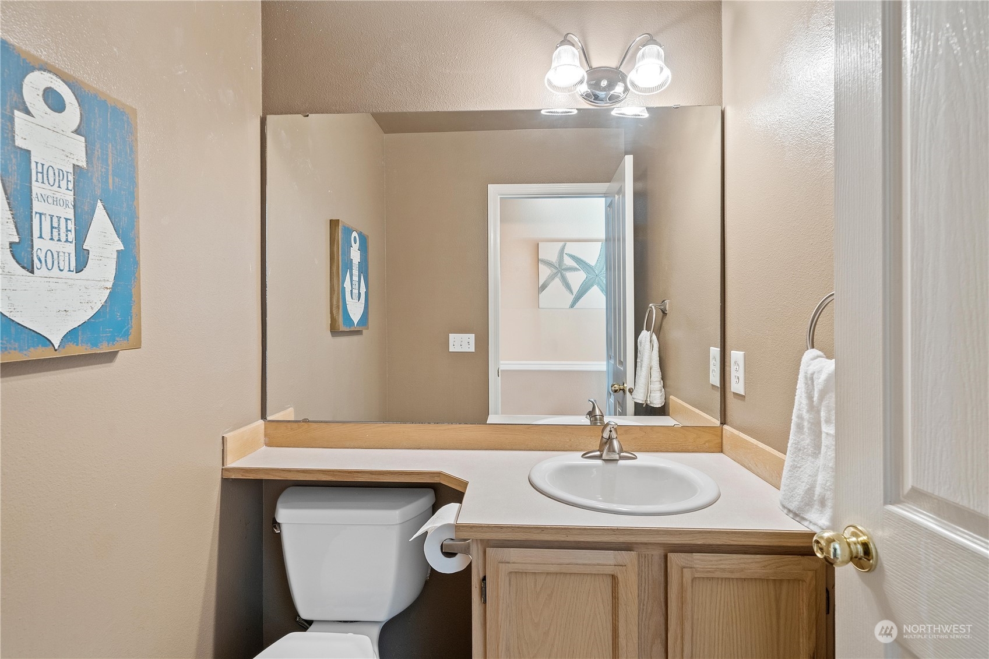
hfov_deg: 93.3
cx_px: 494
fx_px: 467
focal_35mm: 17
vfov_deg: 70.4
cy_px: 330
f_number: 8
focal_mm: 17
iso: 1000
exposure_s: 1/2
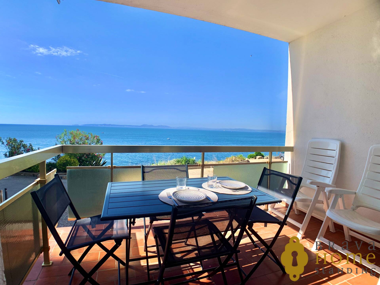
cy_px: 142
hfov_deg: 67.3
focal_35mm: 26
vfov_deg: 53.1
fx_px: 285
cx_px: 190
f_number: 1.8
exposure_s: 1/1916
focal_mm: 4.25
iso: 25
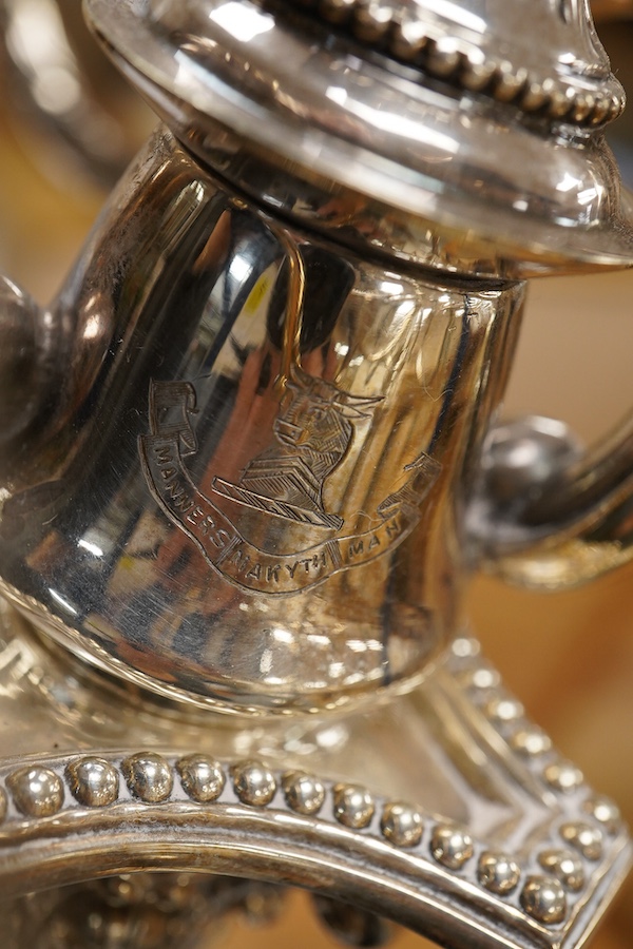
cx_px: 316
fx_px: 1187
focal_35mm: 45
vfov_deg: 43.6
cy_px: 474
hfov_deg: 29.9
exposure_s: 1/125
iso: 1250
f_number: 10
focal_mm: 30
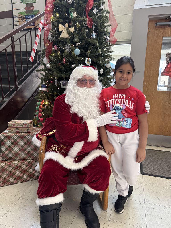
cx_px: 86
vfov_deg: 71.6
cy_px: 114
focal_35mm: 24
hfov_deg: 56.8
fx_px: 158
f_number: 1.78
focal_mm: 6.76
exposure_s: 1/120
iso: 160
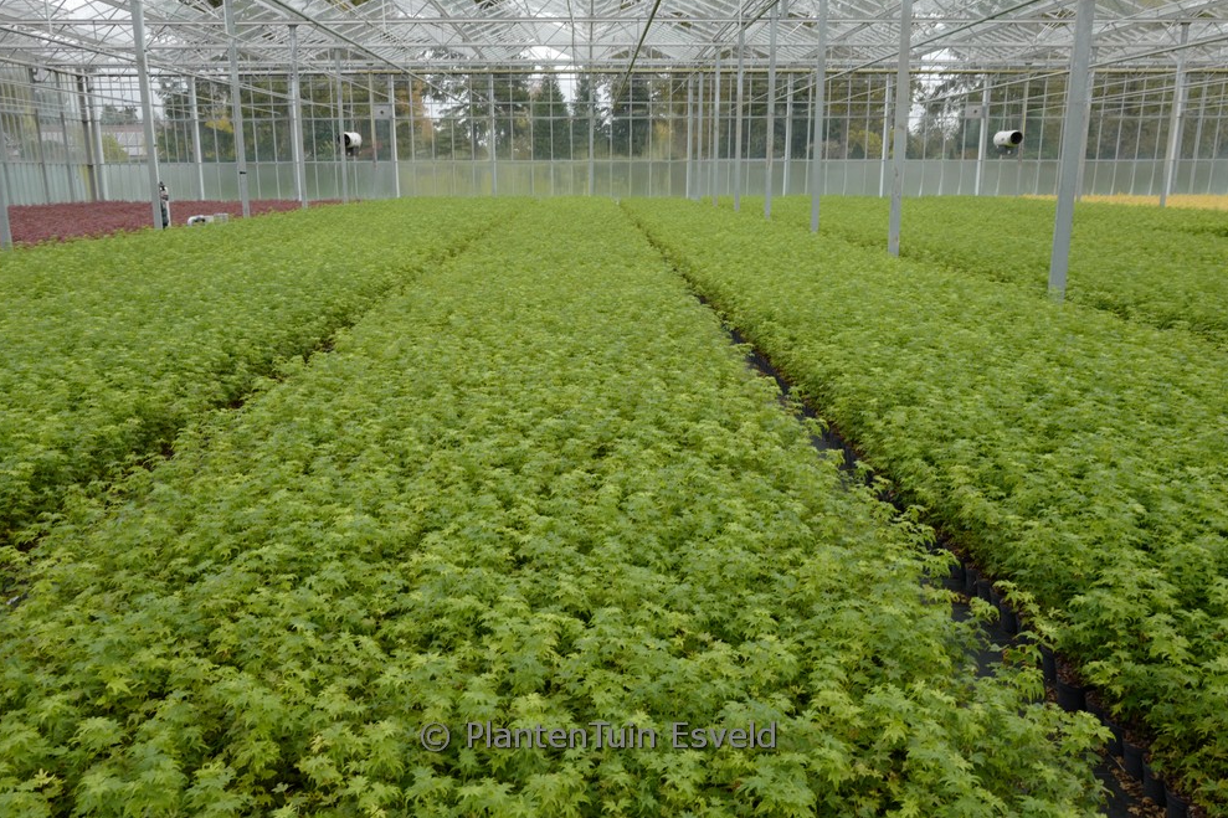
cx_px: 601
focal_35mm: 29
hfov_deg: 63.7
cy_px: 398
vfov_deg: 44.9
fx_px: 989
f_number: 16
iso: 1250
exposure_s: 1/60
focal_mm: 28
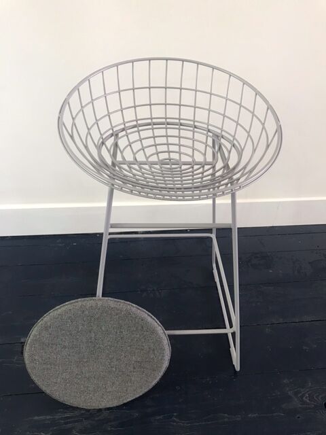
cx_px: 163
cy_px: 218
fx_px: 352
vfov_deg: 63.4
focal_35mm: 28
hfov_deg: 49.7
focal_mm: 3.99
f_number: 1.8
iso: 50
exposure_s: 1/17
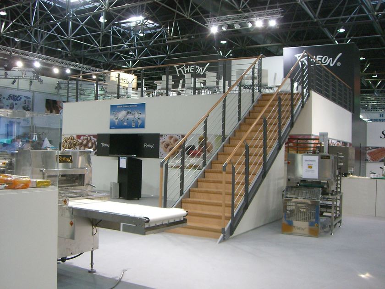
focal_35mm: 38
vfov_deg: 37.7
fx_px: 423
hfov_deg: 49.0
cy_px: 144
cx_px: 192
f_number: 2.7
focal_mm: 6.2
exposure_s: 1/60
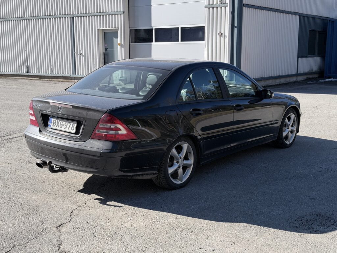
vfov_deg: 30.3
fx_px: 467
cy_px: 126
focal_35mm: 48
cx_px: 168
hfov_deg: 39.7
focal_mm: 6.76
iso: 80
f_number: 1.78
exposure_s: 1/2342
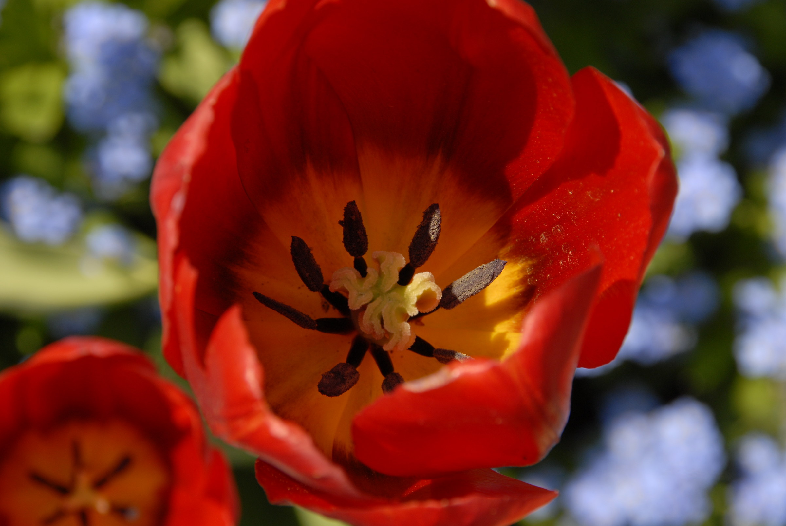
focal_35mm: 195
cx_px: 393
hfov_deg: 10.5
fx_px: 4262
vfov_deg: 7.1
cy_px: 263
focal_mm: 130
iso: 200
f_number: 11
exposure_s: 1/125
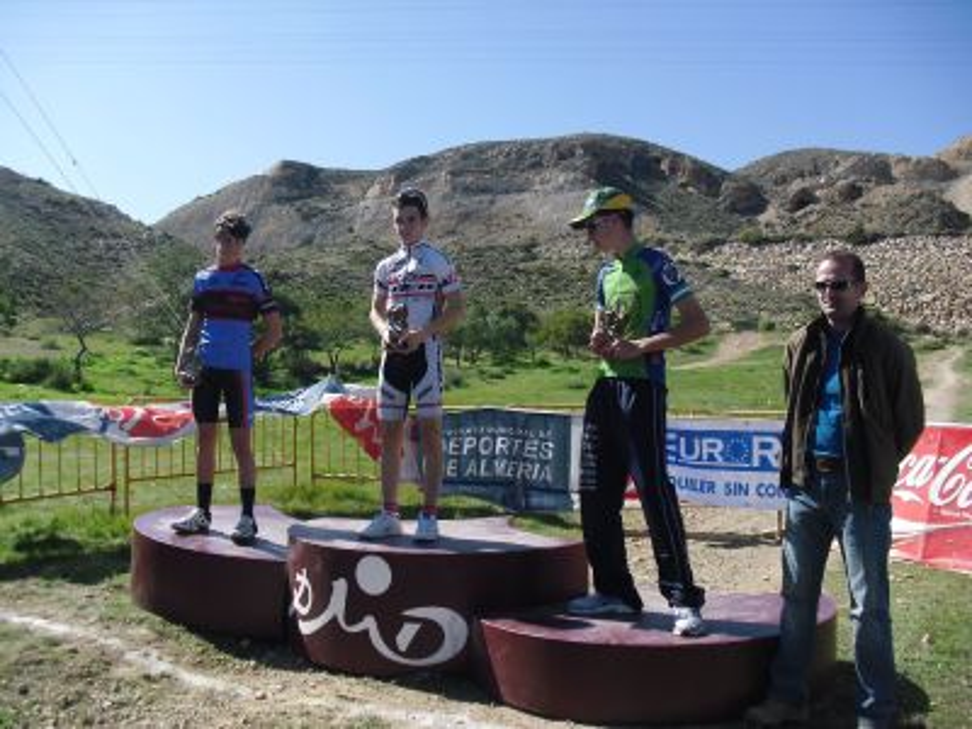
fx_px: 1011
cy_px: 364
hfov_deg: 51.4
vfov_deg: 39.7
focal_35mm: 36
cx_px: 486
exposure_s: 1/160
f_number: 7.8
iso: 100
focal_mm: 6.3
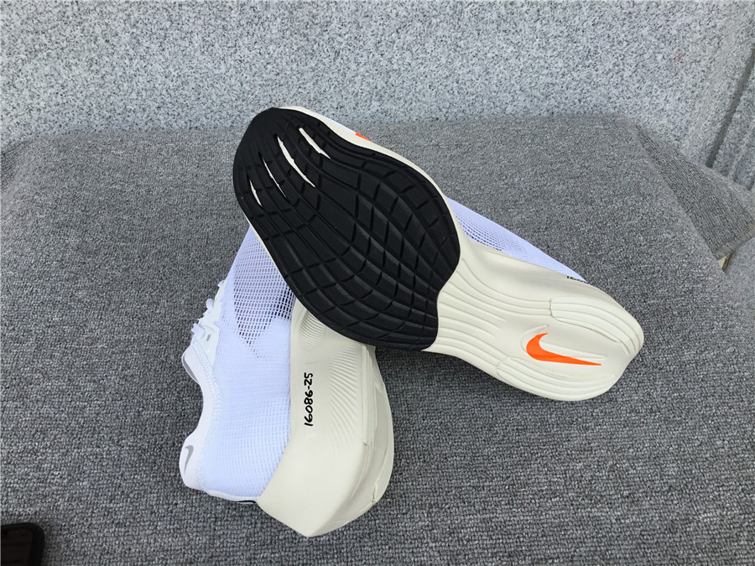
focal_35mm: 31
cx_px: 378
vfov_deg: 45.4
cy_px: 283
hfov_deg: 58.4
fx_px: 676
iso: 25
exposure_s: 1/450
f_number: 2.4
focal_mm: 3.3
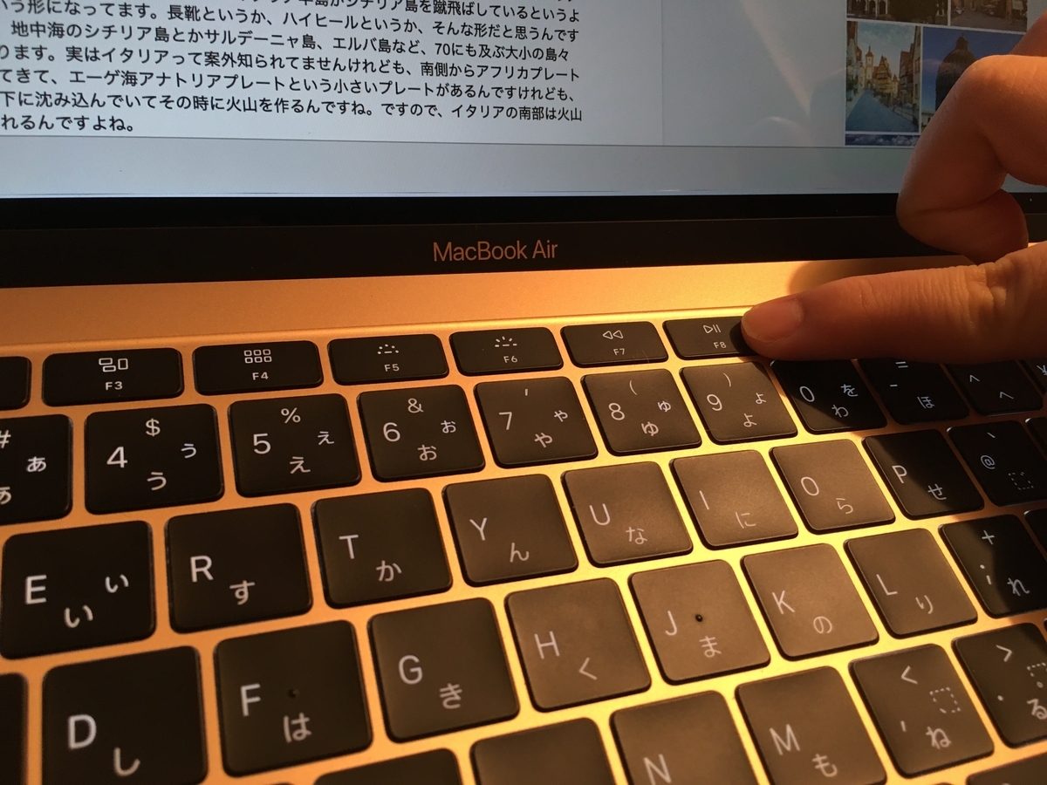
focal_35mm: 29
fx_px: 877
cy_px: 392
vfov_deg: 48.2
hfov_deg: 61.7
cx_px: 524
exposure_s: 1/30
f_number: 2.2
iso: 80
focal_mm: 4.15
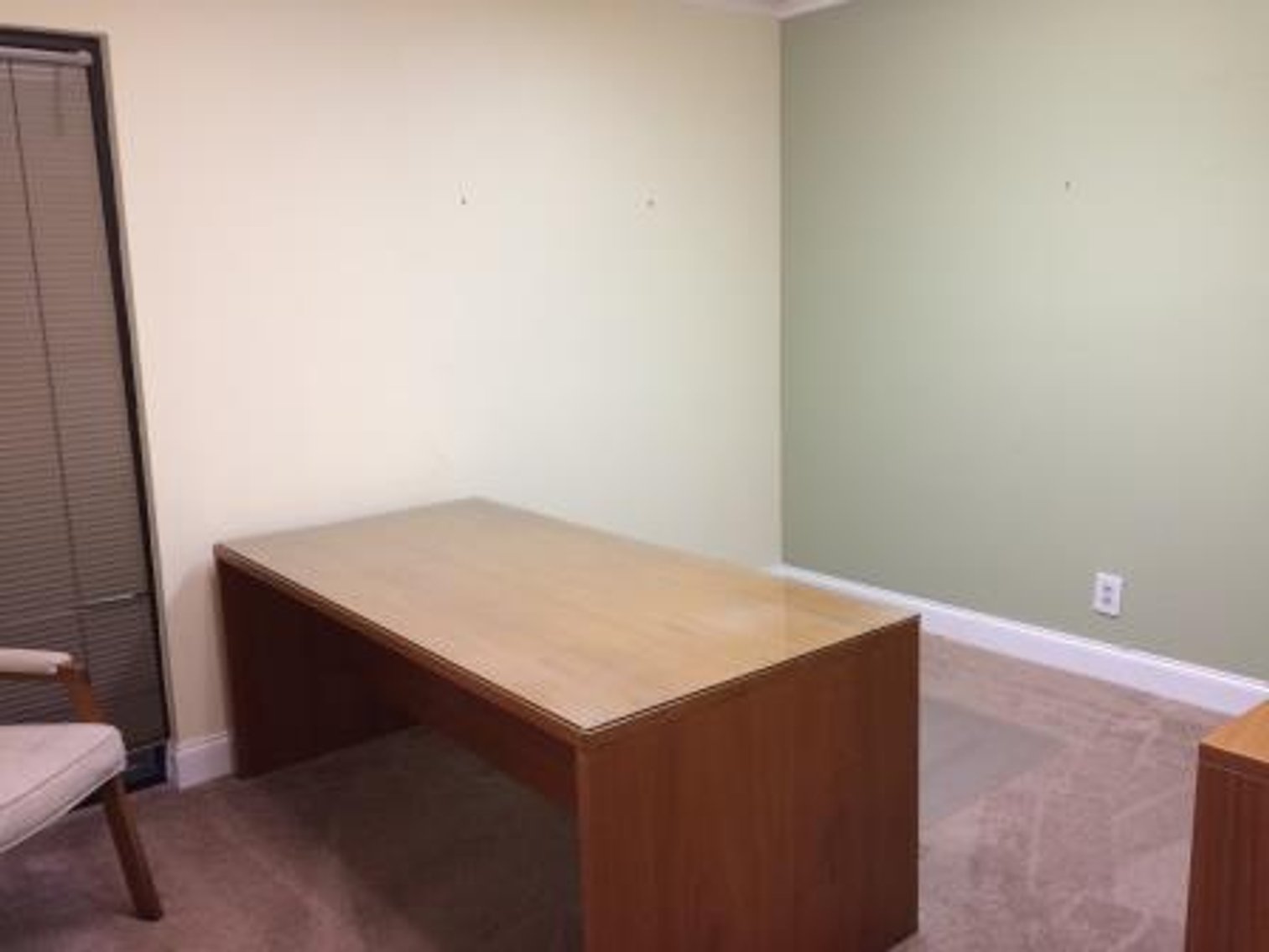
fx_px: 1063
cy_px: 476
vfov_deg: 48.2
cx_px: 634
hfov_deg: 61.7
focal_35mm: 29
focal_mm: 4.15
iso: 80
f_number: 2.2
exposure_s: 1/30
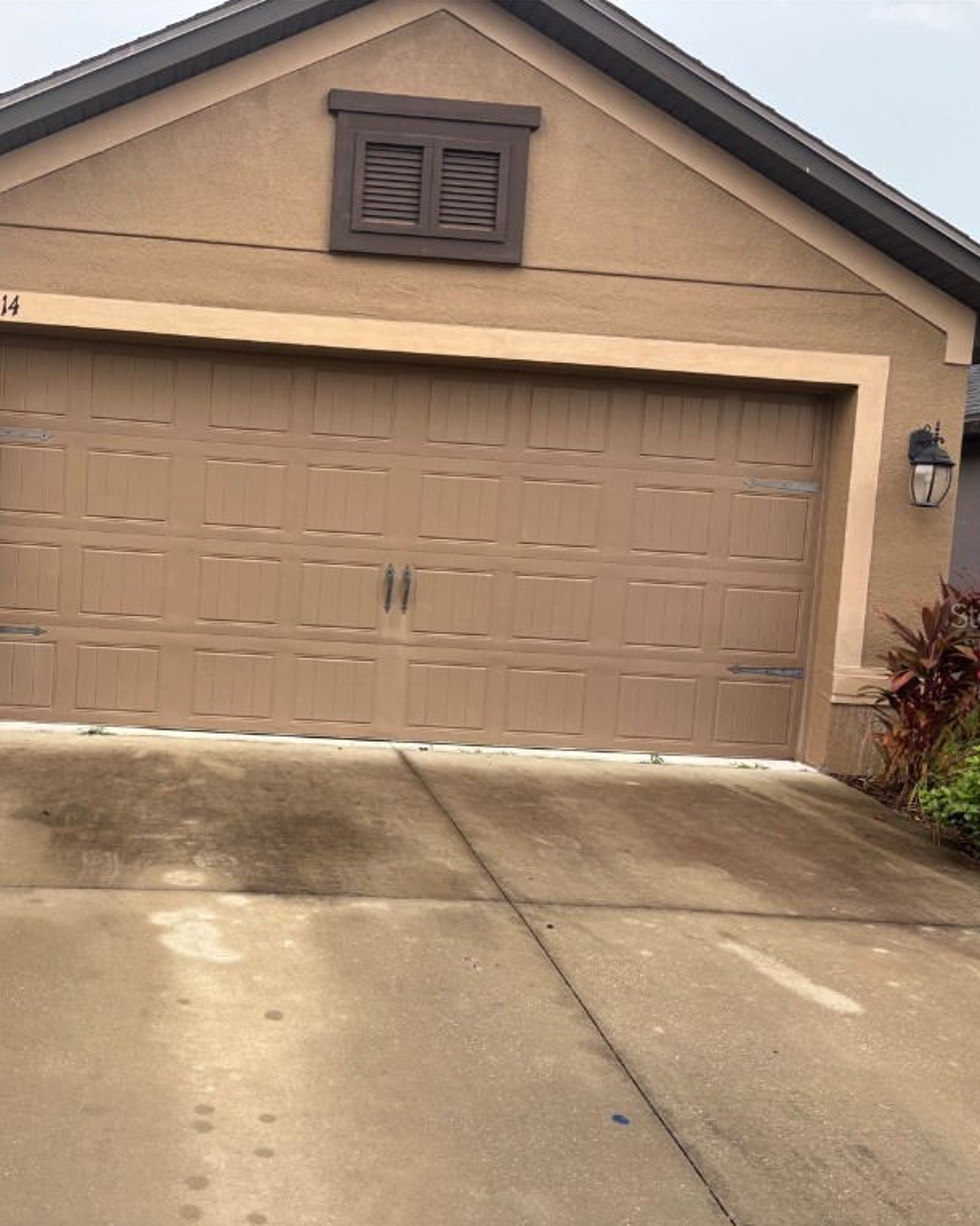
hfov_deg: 42.4
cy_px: 615
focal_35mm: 34
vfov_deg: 52.8
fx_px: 1233
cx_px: 281
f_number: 1.6
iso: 50
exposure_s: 1/301
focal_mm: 5.96
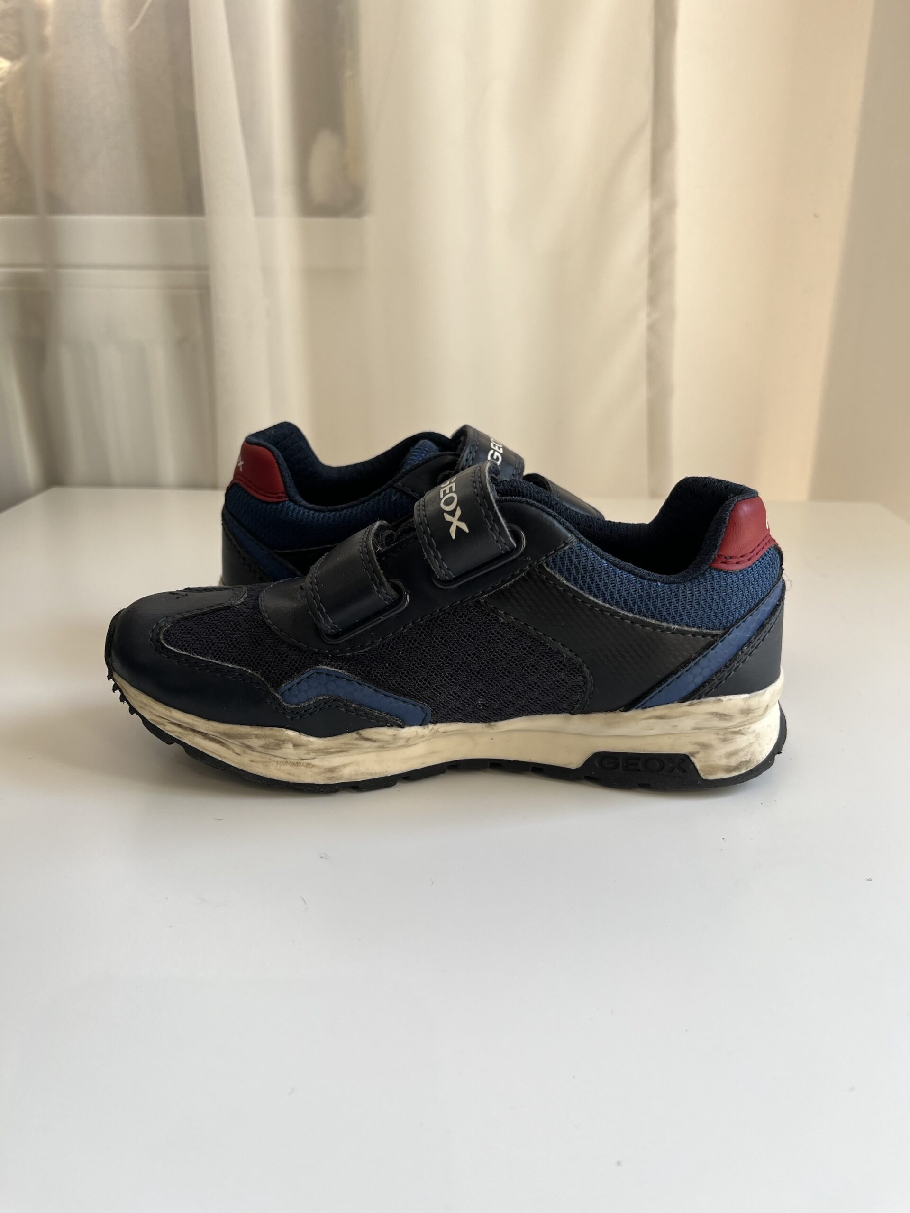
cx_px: 455
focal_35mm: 26
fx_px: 911
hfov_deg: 53.1
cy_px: 606
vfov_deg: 67.3
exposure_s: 1/230
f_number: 1.6
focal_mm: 5.1
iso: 40
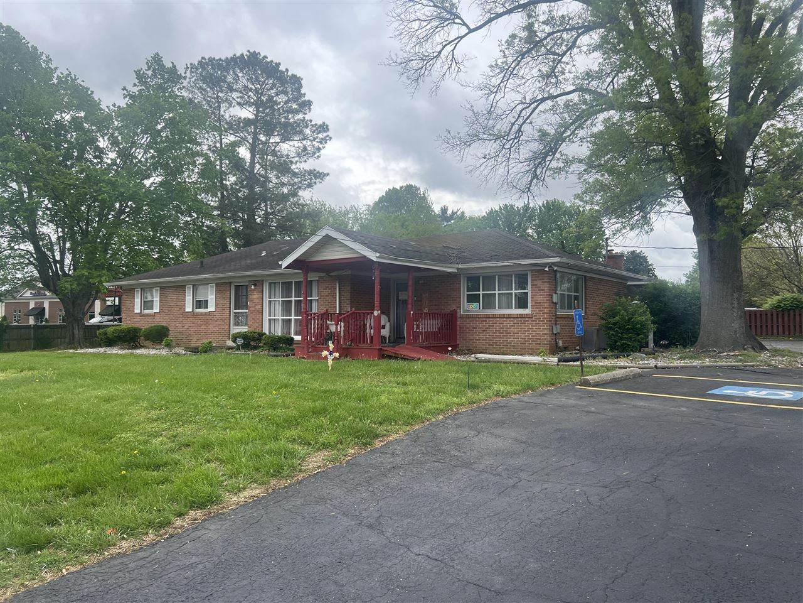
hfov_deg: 67.3
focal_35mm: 26
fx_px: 603
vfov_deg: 53.1
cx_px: 402
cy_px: 302
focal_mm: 5.7
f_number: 1.5
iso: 50
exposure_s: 1/3165
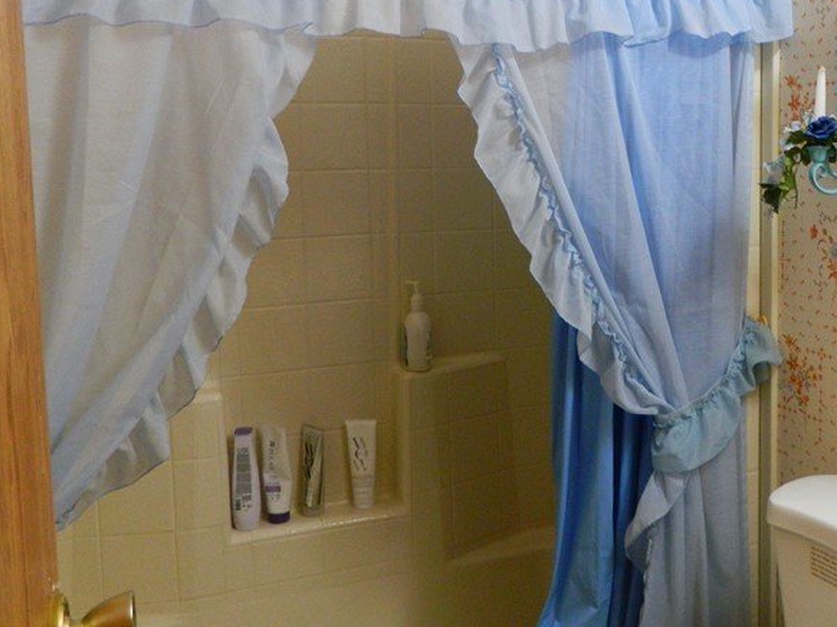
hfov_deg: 41.4
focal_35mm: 44
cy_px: 250
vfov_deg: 32.8
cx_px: 651
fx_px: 1063
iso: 200
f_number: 3.1
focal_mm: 4.5
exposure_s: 1/30
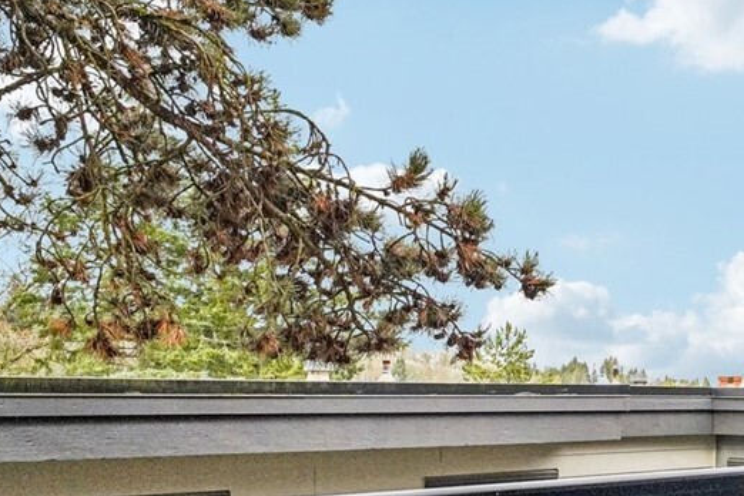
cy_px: 391
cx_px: 950
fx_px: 1075
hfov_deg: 30.6
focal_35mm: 52
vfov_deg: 25.6
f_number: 8
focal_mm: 16
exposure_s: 1/800
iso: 1600
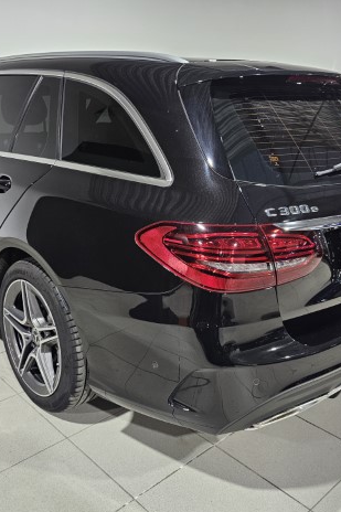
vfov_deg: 57.2
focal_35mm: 33
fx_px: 469
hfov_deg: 39.8
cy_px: 263
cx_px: 142
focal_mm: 6.3
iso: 250
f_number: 1.7
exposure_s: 1/100
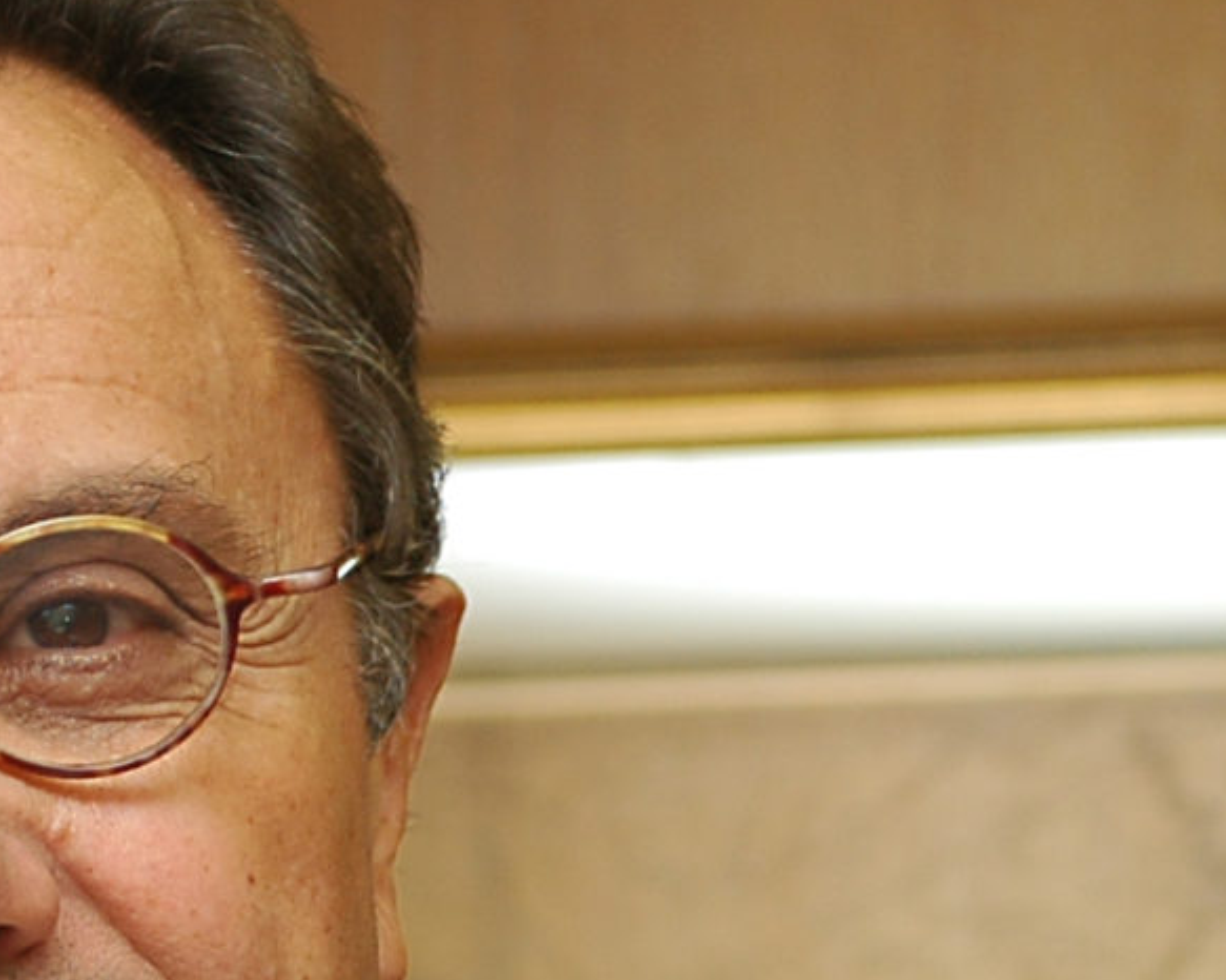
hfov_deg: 6.9
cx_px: 311
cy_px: 1474
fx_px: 10086
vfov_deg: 5.5
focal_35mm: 278
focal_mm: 45
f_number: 4
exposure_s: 1/60
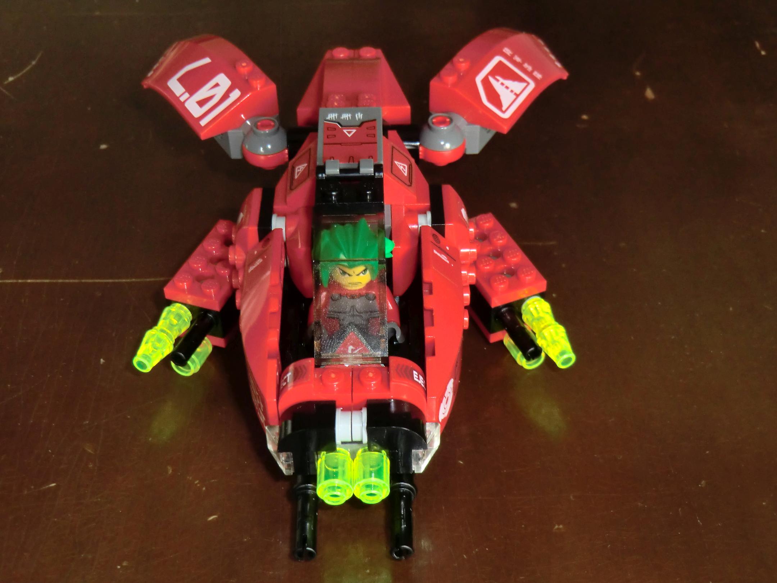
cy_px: 292
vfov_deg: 30.9
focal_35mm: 47
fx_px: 1055
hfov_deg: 40.4
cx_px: 388
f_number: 4
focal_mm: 8.4
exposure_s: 1/8
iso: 400
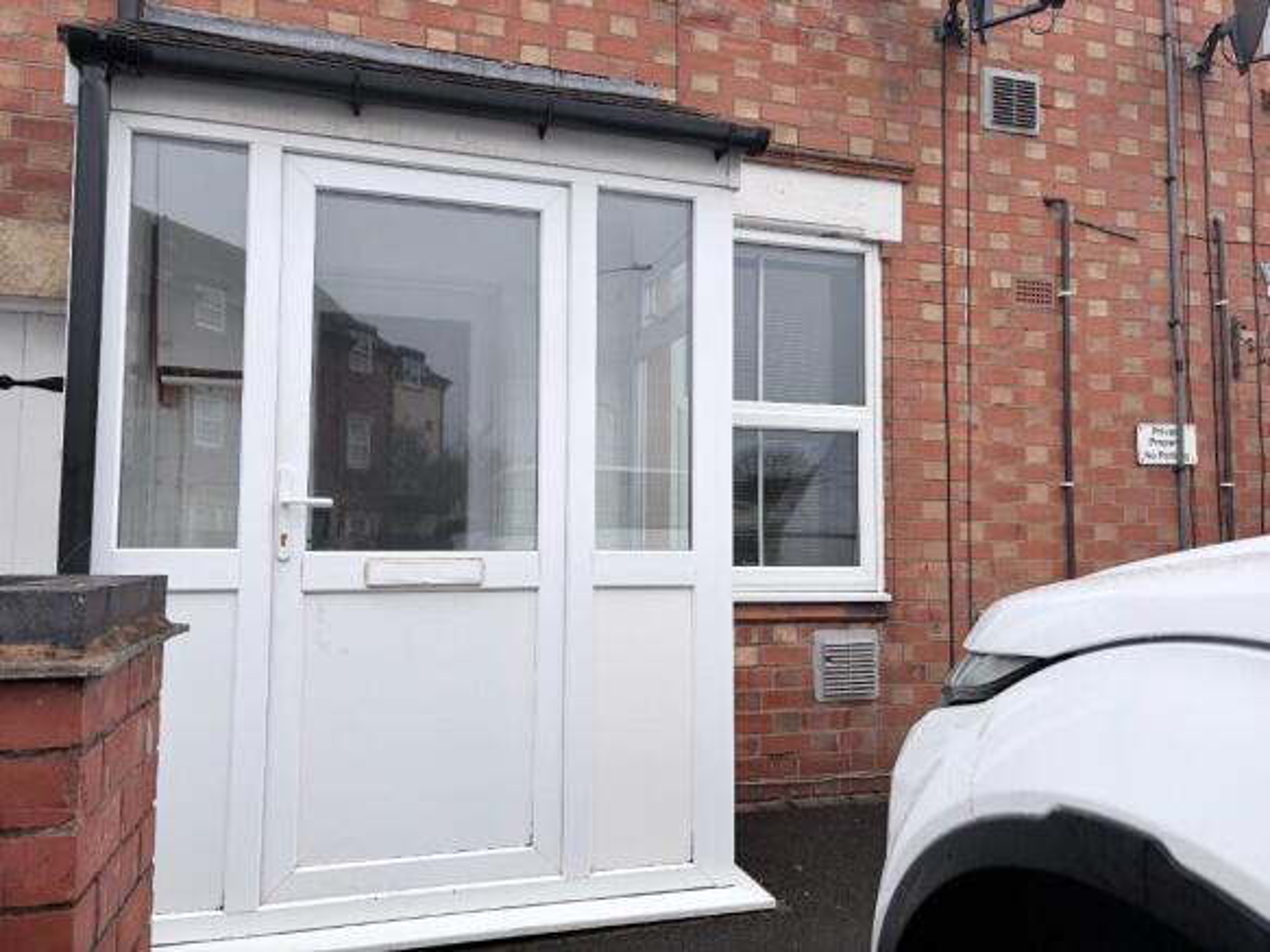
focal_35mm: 26
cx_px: 635
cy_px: 476
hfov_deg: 67.3
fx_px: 954
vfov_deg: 53.0
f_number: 1.6
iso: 50
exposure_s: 1/414
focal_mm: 5.96
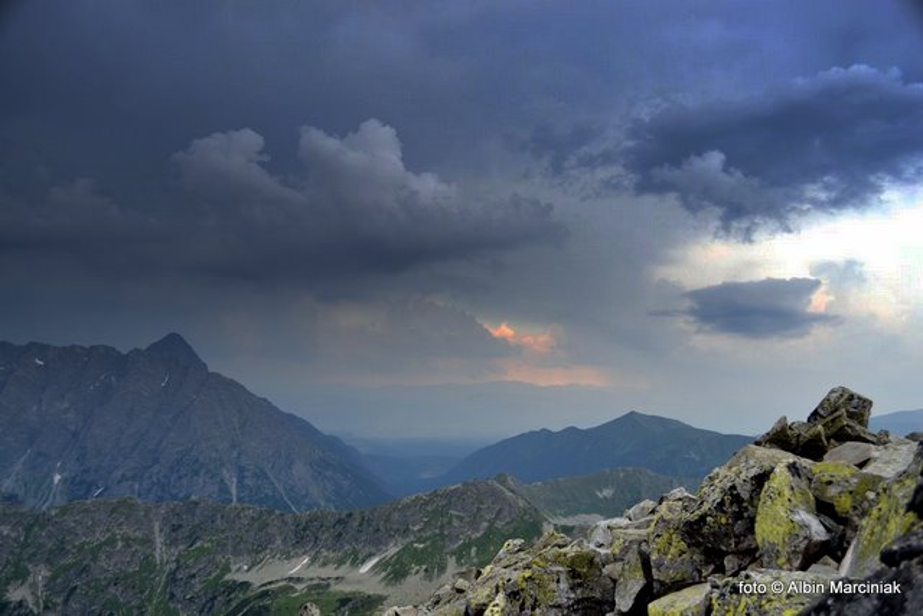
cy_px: 308
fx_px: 769
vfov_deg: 43.6
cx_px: 462
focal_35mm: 30
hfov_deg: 61.9
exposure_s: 1/125
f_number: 5.6
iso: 100
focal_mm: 20
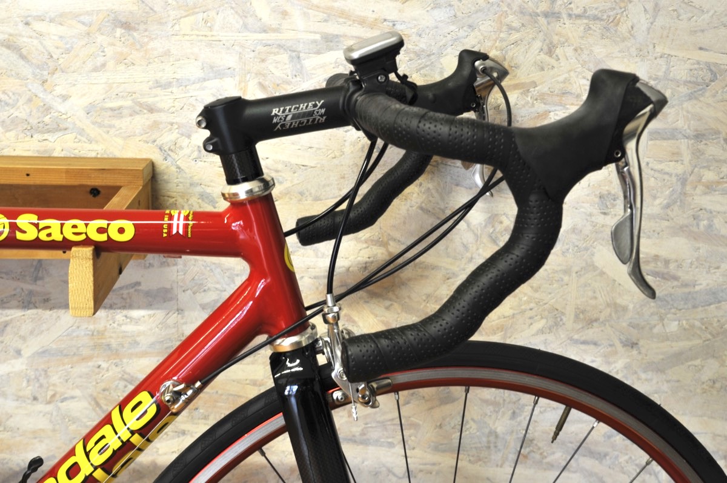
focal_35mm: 50
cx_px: 364
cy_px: 242
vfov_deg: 26.9
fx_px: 1009
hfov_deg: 39.6
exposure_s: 1/3
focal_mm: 50
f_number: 11
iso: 800
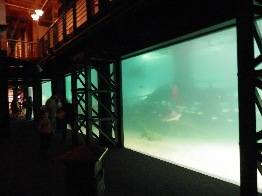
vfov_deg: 54.9
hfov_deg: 69.4
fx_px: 189
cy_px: 98
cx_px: 131
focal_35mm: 25
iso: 1000
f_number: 3
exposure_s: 1/8
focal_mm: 4.5
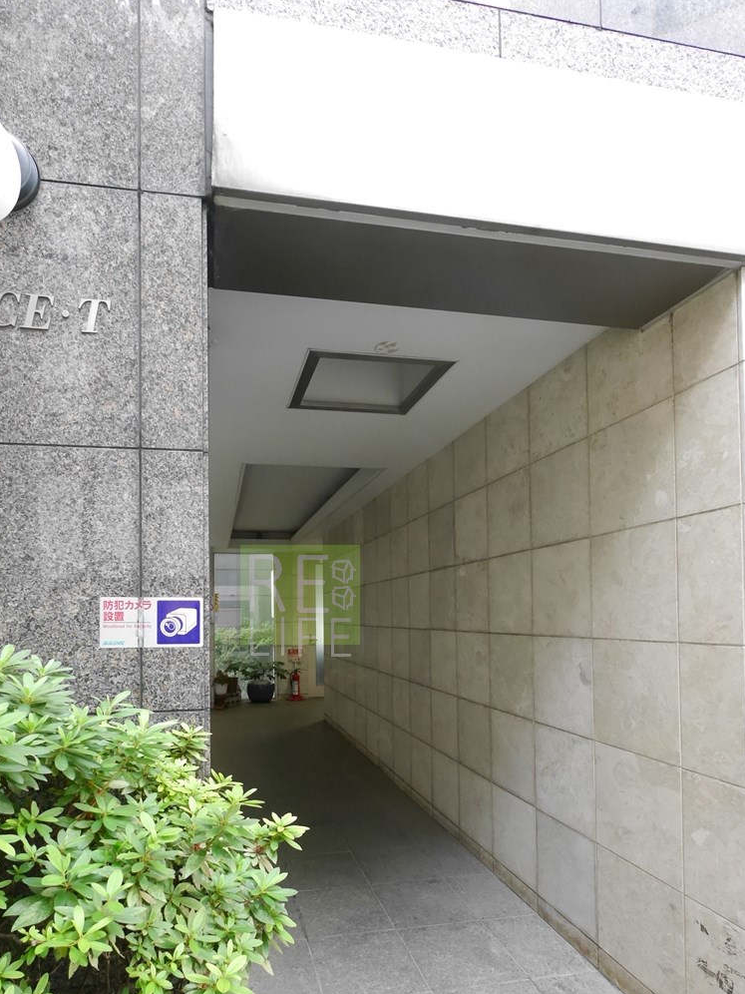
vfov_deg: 86.5
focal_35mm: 18
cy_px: 605
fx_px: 517
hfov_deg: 70.9
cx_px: 300
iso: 1250
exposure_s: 1/60
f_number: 4
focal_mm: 7
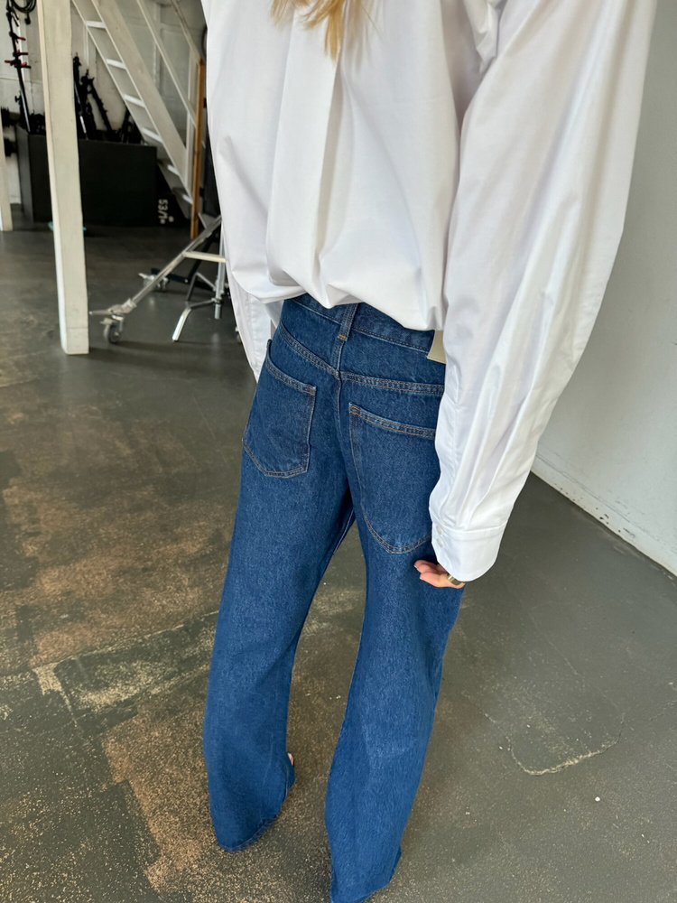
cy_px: 452
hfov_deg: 56.8
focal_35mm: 24
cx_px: 338
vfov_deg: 71.6
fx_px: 626
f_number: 1.78
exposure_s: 1/121
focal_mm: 6.76
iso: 100
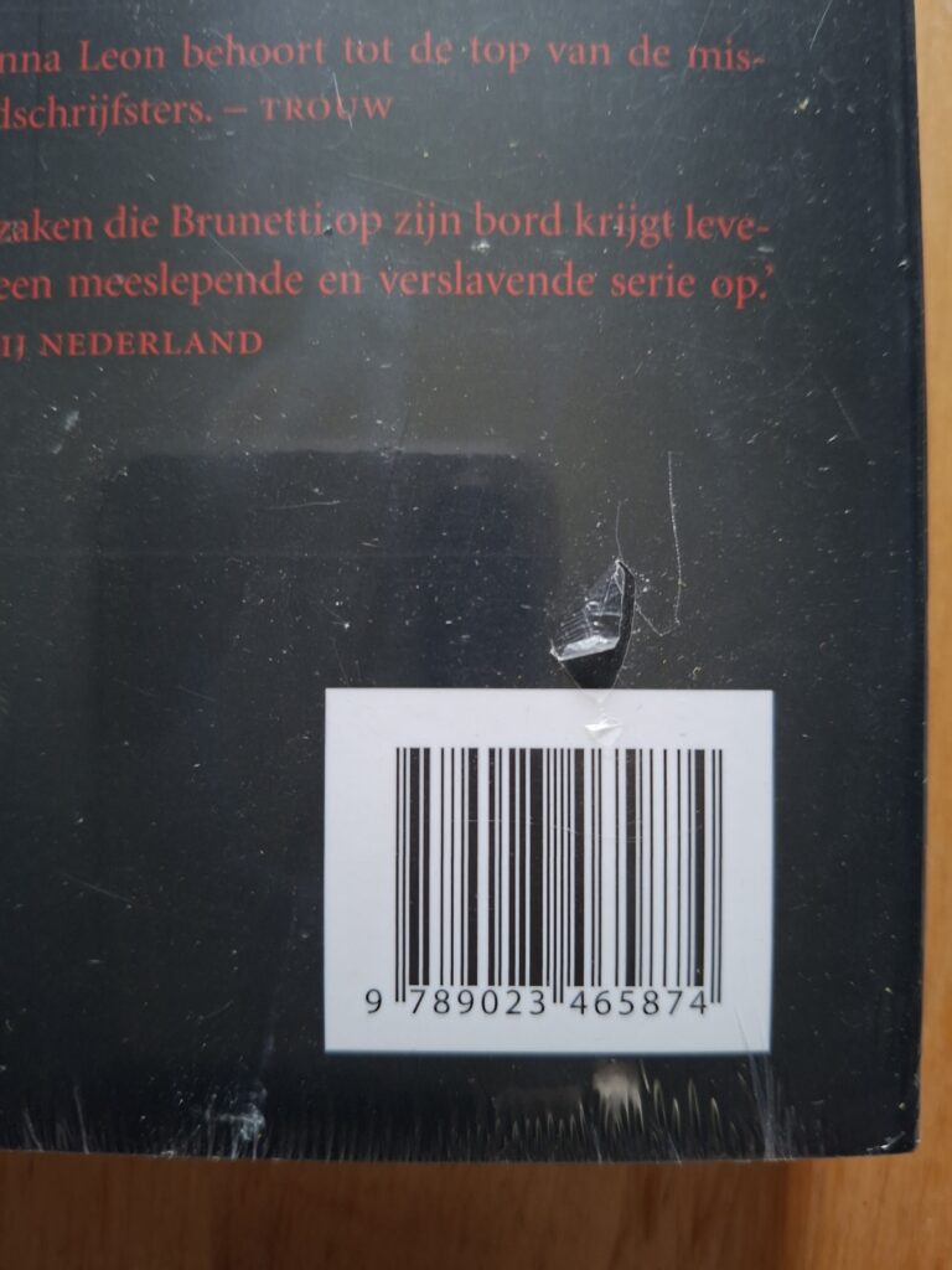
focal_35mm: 23
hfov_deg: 58.9
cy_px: 635
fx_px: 843
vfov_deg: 73.9
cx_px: 476
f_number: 1.8
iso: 500
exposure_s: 1/25
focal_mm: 5.54
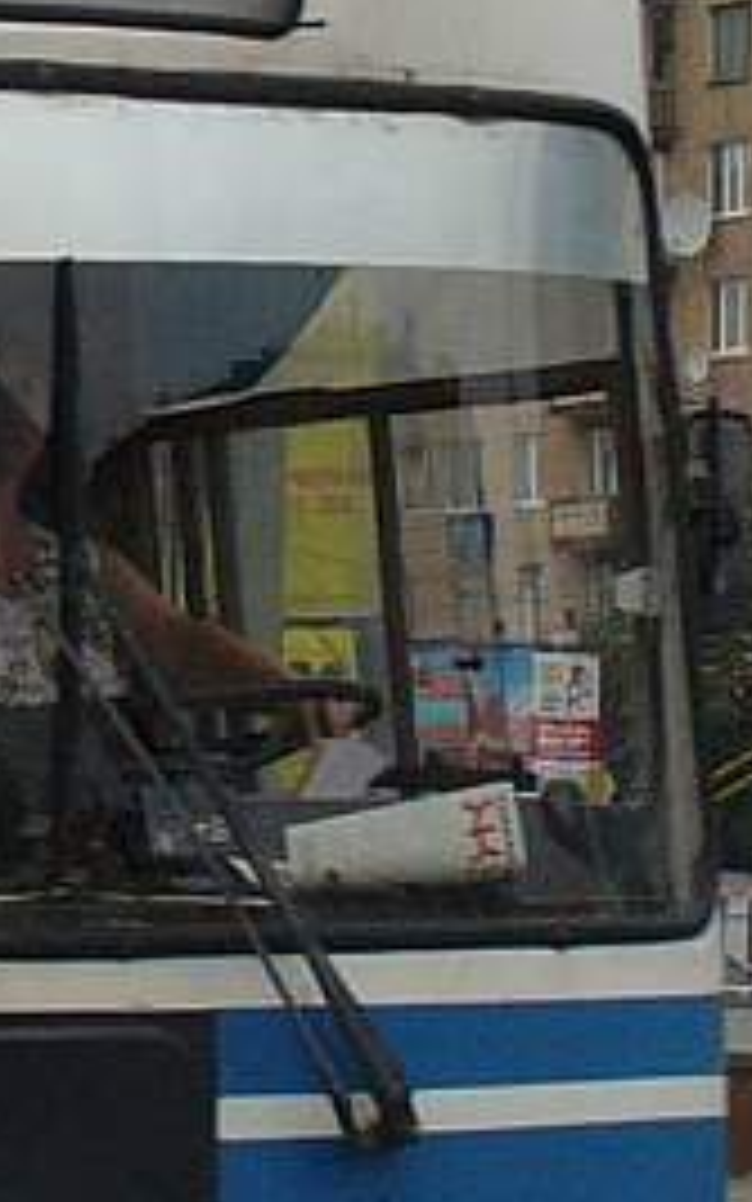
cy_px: 660
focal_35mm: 150
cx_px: -603
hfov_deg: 8.4
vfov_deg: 13.9
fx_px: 4916
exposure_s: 1/250
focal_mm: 6.1
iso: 80
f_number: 5.6
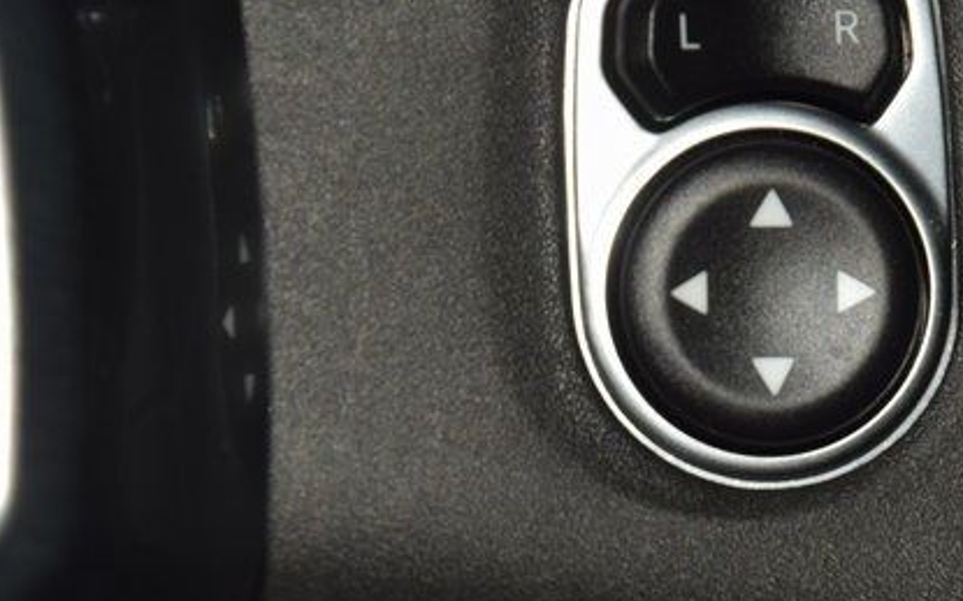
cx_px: 745
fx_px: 6926
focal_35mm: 264
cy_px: 403
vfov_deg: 5.0
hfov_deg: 7.9
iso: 100
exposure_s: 1/125
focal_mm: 70
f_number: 8
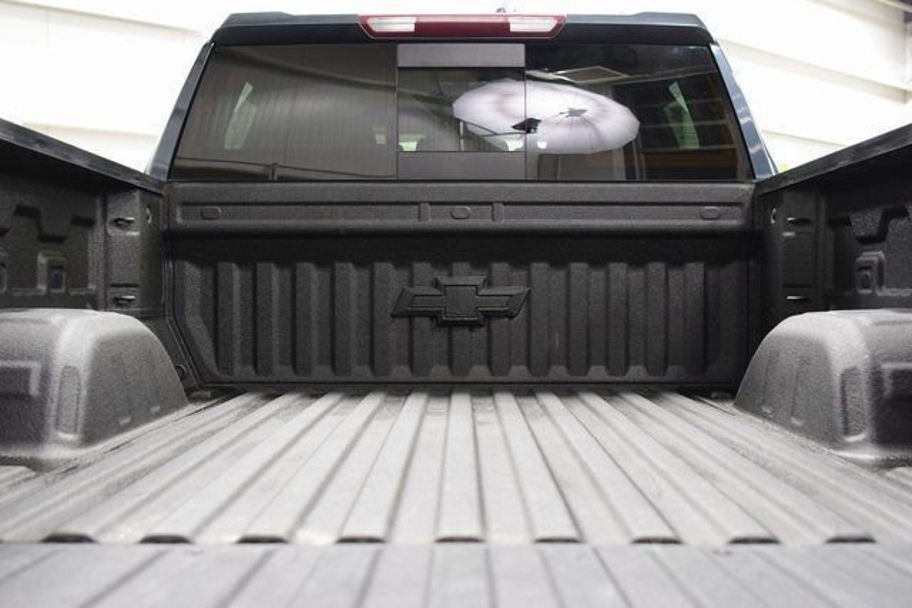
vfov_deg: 31.9
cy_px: 304
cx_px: 456
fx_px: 1064
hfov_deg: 46.4
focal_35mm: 42
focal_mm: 28
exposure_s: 1/50
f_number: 2.8
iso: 1600
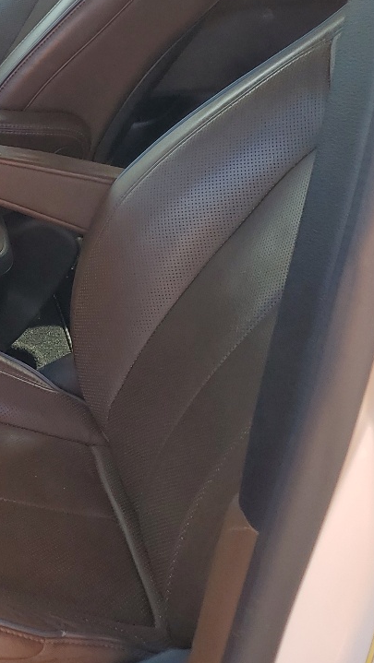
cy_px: 248
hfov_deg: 16.5
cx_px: -264
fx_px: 1110
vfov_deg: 33.2
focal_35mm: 63
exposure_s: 1/400
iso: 50
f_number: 1.5
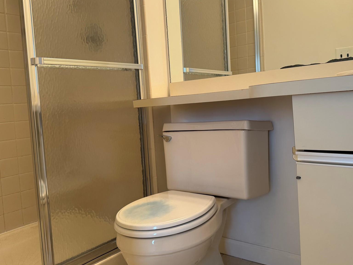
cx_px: 202
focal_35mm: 32
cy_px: 115
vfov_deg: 44.1
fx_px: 326
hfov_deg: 56.6
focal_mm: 6.76
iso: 100
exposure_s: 1/120
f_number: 1.78
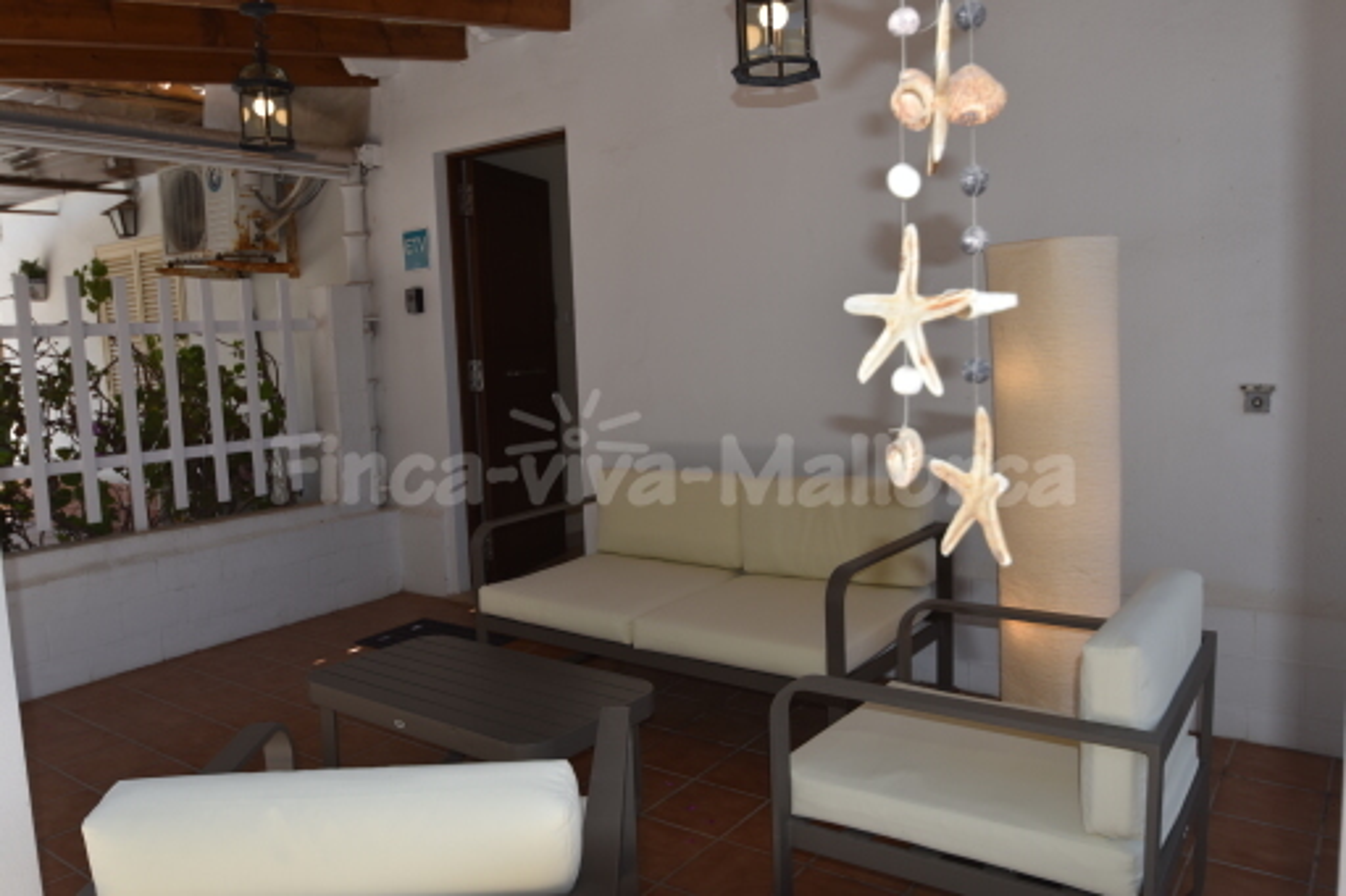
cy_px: 448
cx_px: 673
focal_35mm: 27
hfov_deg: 67.4
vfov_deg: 47.9
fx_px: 1009
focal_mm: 18
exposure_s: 1/200
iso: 100
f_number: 5
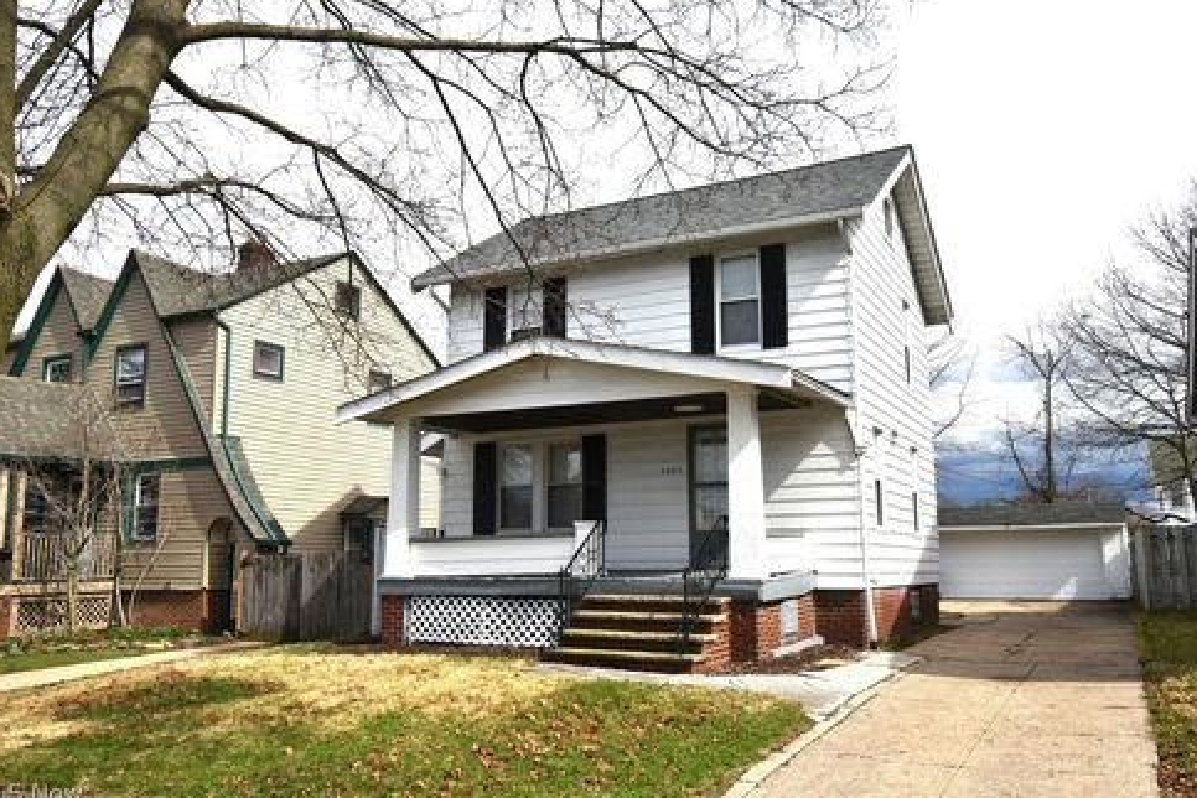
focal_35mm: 30
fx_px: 981
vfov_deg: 44.2
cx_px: 587
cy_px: 398
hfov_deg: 62.7
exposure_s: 1/320
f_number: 9
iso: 100
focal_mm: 19
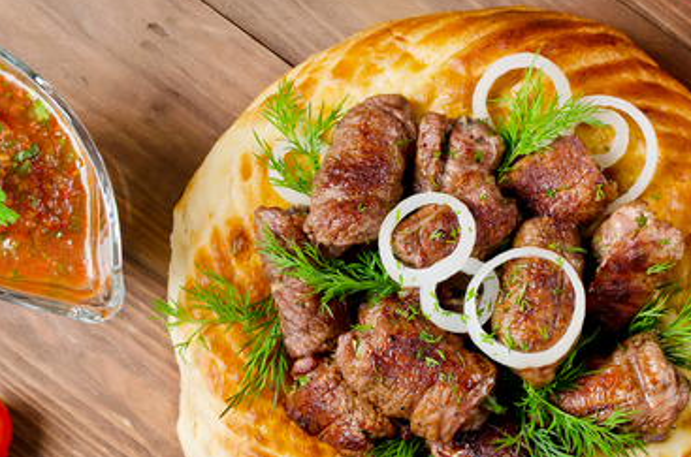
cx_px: 307
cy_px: 318
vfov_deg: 15.8
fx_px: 1644
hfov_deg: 23.7
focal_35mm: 86
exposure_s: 1/125
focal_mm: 35
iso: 100
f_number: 9
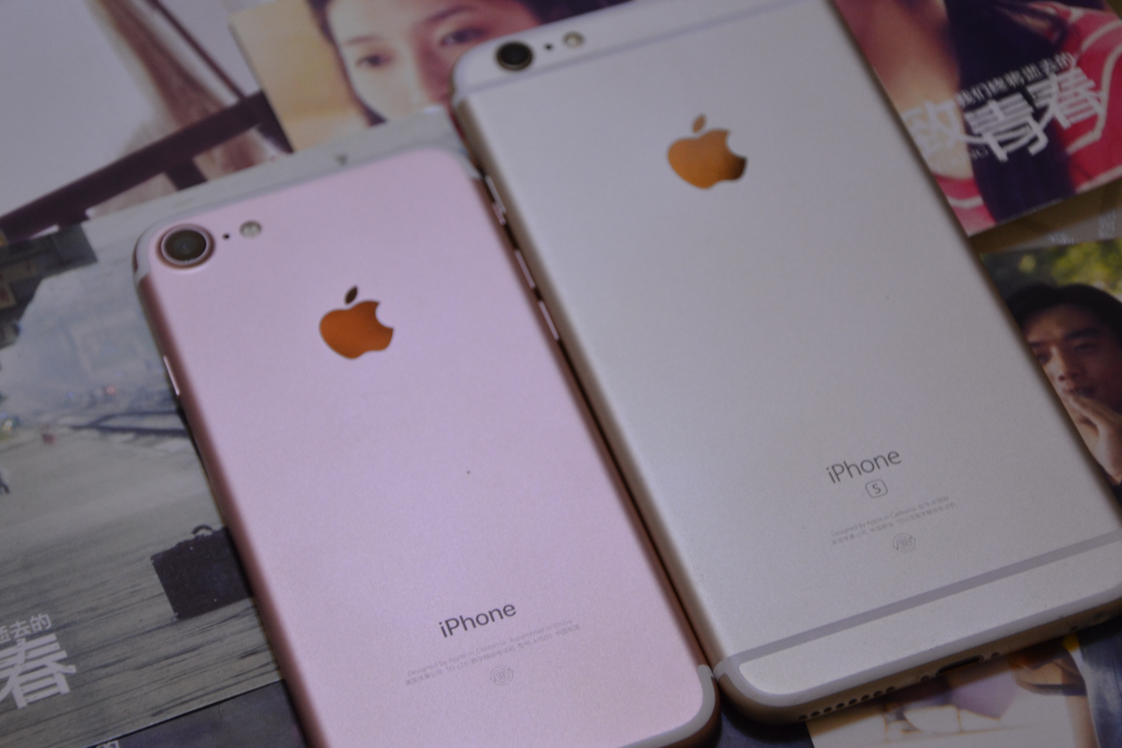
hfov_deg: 19.1
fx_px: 3335
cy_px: 371
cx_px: 556
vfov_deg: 12.8
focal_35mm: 107
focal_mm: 58
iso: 800
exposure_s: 1/100
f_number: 5
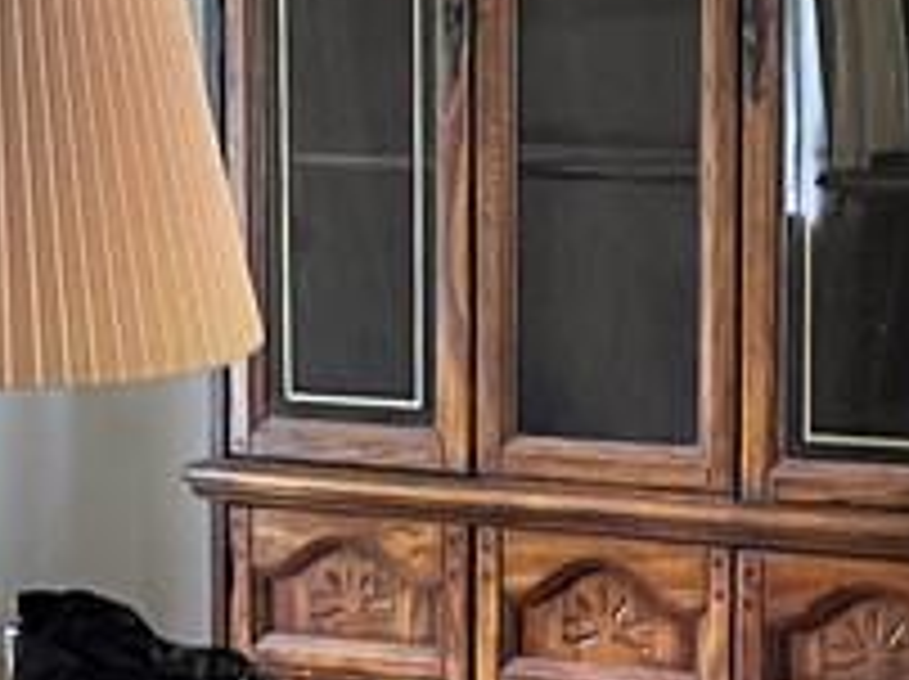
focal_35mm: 132
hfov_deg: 15.0
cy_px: 430
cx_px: 524
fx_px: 3462
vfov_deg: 11.2
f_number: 1.6
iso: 500
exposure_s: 1/40
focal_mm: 4.2
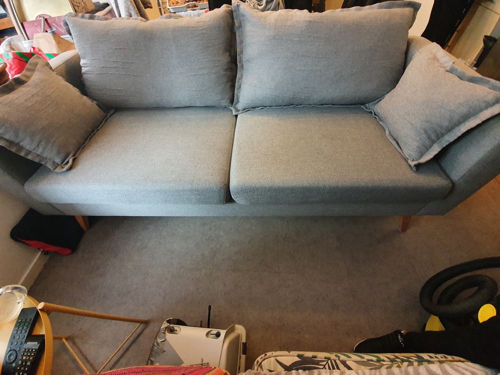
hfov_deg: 106.2
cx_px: 250
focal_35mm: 13
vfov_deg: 89.9
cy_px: 188
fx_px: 188
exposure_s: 1/20
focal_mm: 1.8
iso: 640
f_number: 2.2
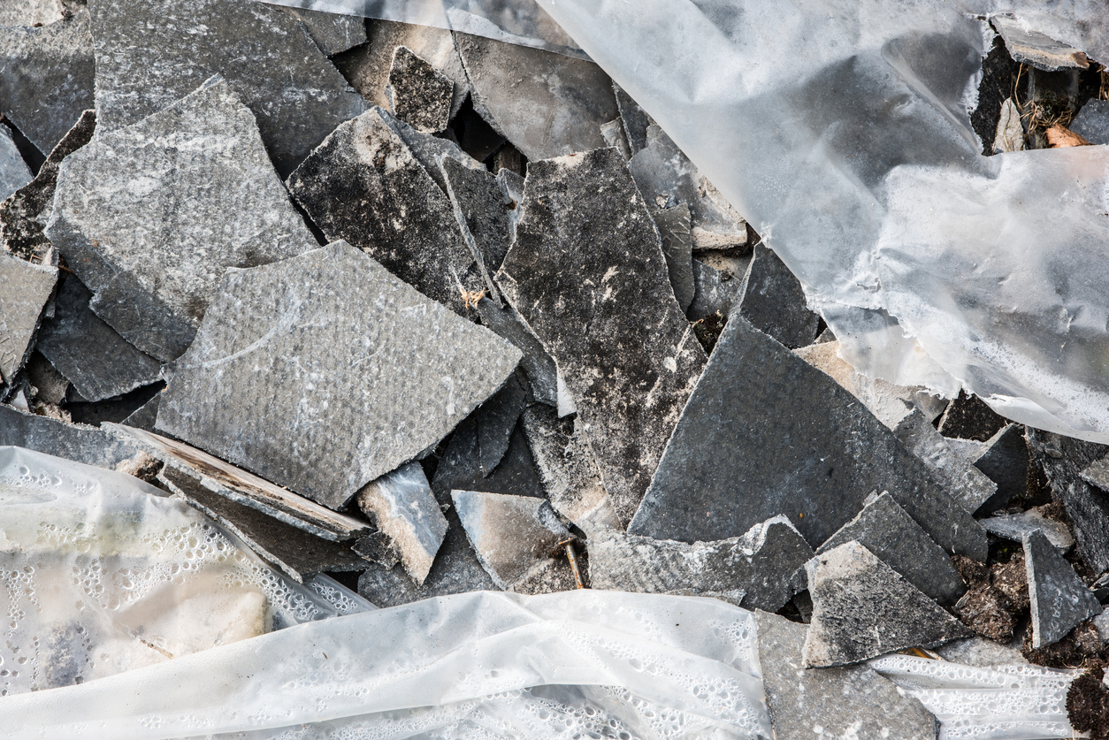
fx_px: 1910
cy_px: 370
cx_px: 554
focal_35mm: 62
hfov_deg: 32.4
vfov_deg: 21.9
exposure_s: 1/100
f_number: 11
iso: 200
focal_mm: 62
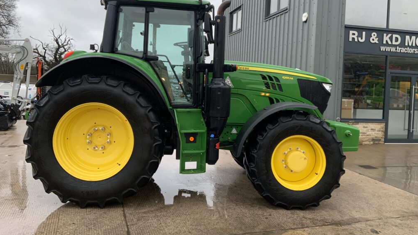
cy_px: 90
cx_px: 210
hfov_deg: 61.0
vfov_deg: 36.5
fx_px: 355
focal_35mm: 32
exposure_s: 1/60
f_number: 1.8
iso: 80
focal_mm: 3
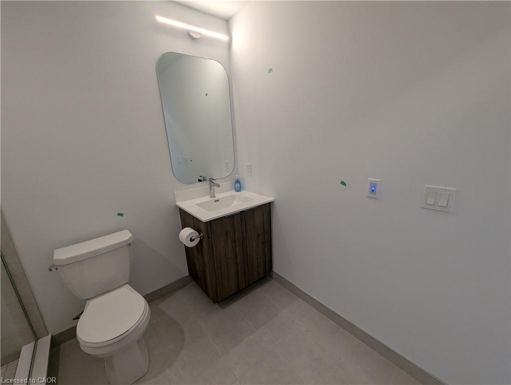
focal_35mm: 13
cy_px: 192
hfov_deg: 106.1
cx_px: 256
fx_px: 192
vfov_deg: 90.0
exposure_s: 1/60
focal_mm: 1.95
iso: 72
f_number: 2.2
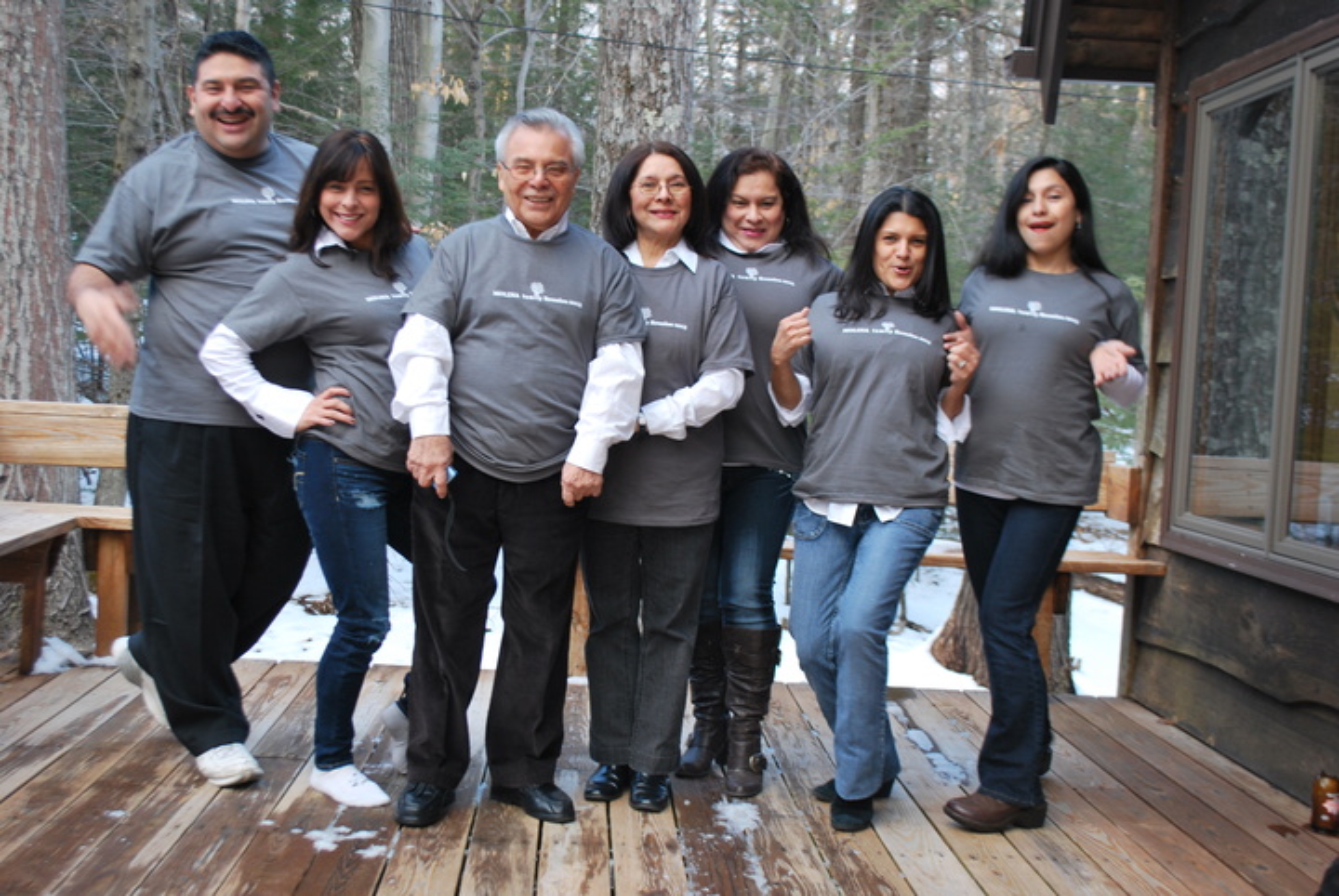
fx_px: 1564
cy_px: 448
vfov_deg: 32.0
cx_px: 670
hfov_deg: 46.3
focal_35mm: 42
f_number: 4.5
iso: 200
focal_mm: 28
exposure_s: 1/30
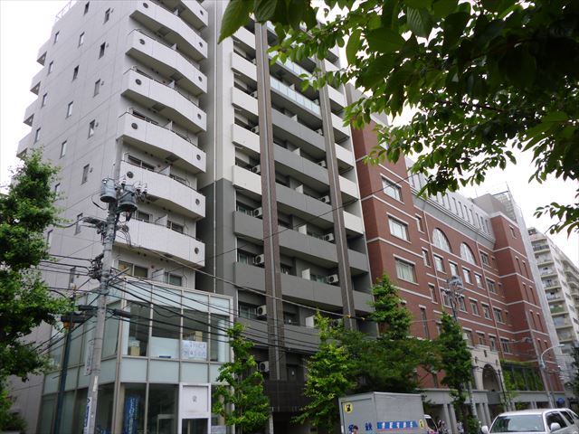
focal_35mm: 28
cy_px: 217
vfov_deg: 49.7
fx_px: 468
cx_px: 290
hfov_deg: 63.4
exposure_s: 1/400
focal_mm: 5
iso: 100
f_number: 3.1
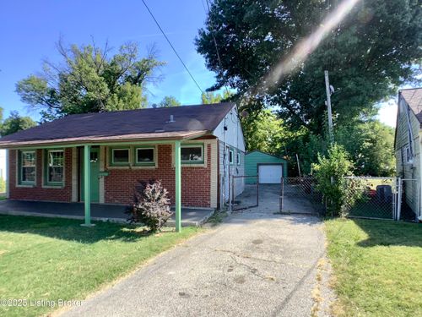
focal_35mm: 31
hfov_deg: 58.4
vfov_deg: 45.4
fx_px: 378
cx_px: 211
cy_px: 158
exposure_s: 1/458
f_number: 2.4
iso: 25
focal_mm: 3.3
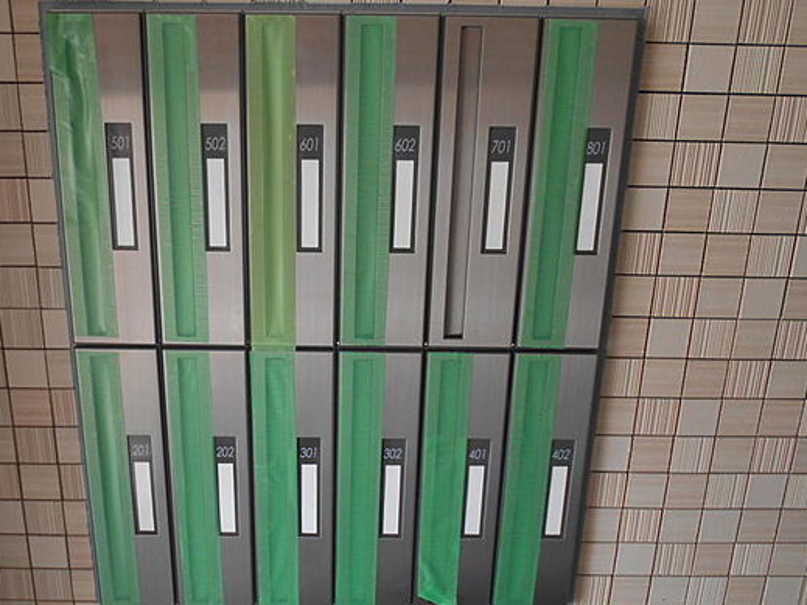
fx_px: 862
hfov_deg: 49.9
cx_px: 327
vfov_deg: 38.6
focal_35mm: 37
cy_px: 320
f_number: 3.4
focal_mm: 5.1
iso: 160
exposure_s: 1/30
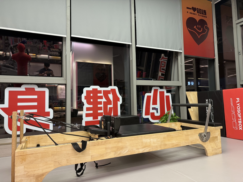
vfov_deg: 56.8
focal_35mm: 24
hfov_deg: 71.6
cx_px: 122
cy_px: 91
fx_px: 168
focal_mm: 6.76
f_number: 1.78
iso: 160
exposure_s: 1/50
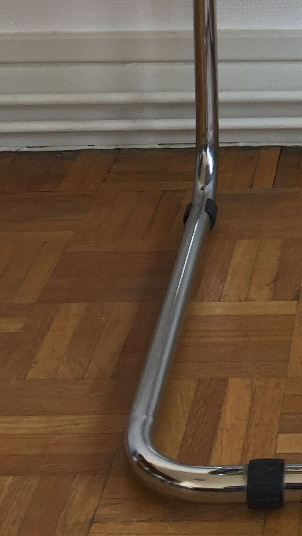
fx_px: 1253
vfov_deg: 21.7
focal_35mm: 88
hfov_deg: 13.2
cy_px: -173
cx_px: 400
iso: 40
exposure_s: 1/50
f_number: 2.2
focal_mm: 4.15
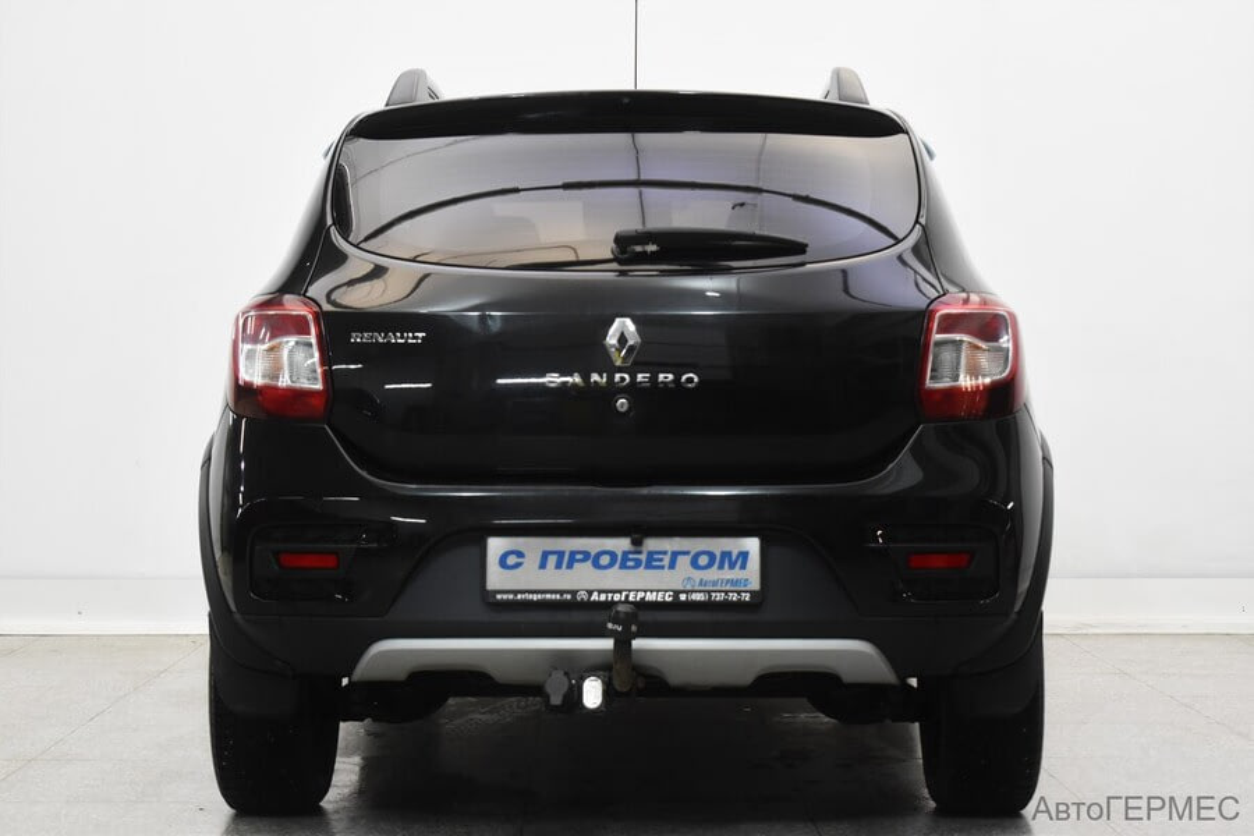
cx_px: 627
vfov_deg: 18.9
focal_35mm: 72
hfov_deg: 28.1
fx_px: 2508
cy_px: 418
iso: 1600
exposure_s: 1/80
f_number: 5.6
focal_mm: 48
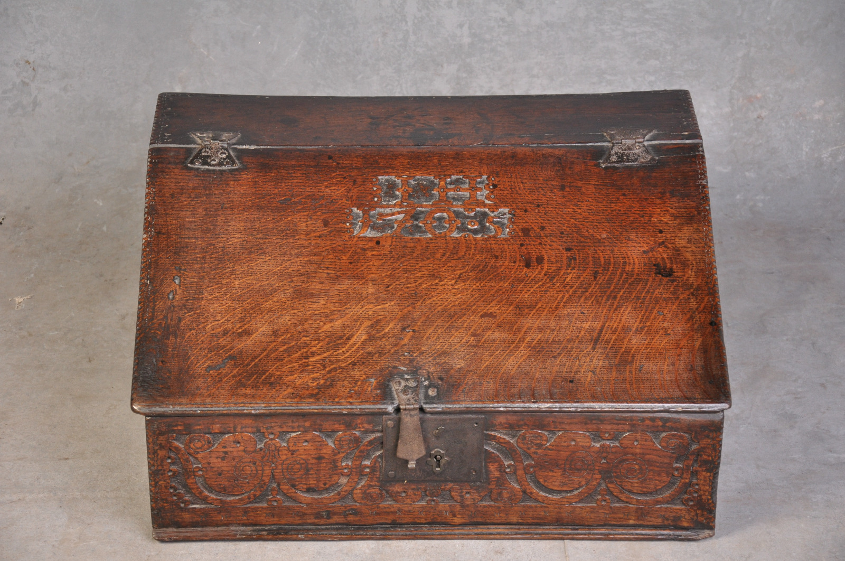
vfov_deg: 13.0
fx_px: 2461
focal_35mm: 105
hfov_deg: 19.5
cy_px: 280
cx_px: 422
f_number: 5.3
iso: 800
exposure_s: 1/100
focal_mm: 70
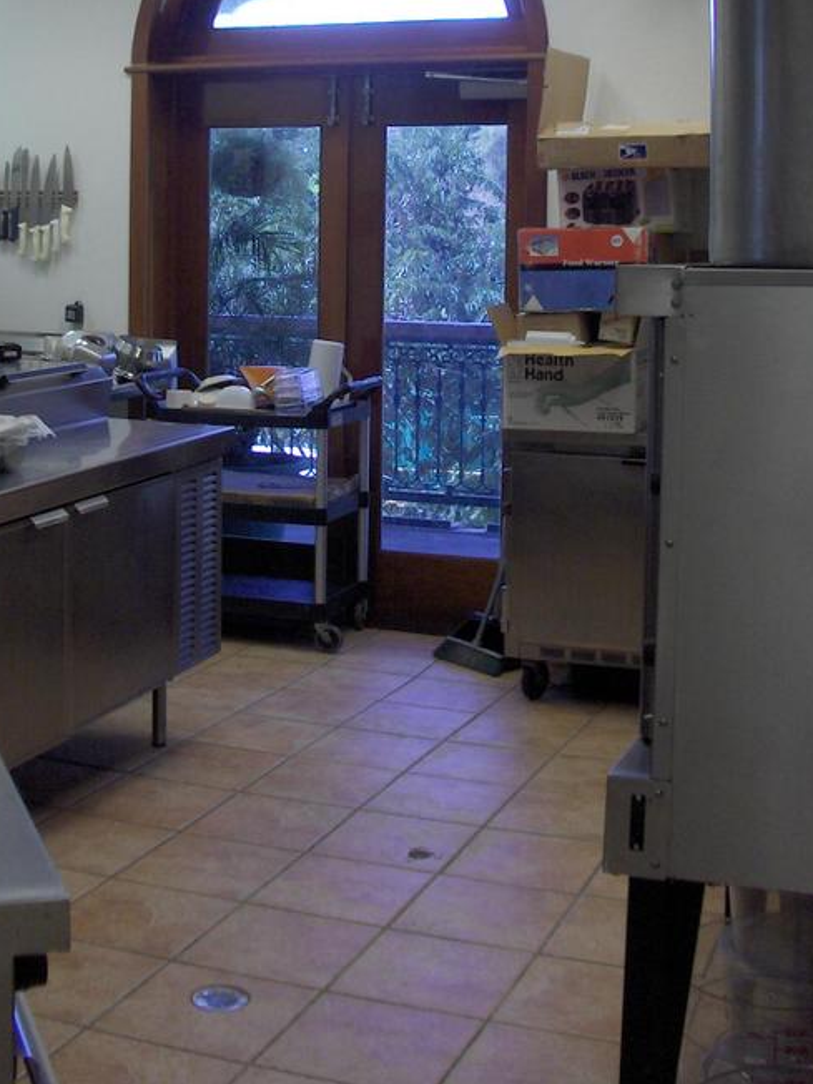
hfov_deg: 26.5
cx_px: 328
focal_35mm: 55
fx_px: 1722
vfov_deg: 34.3
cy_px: 288
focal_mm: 5.8
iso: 200
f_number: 2.6
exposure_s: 1/89.2
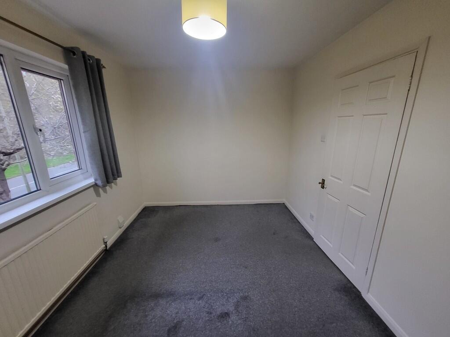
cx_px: 225
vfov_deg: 89.9
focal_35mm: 13
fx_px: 169
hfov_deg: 106.2
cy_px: 168
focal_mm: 1.74
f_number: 2.2
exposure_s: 1/33
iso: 320
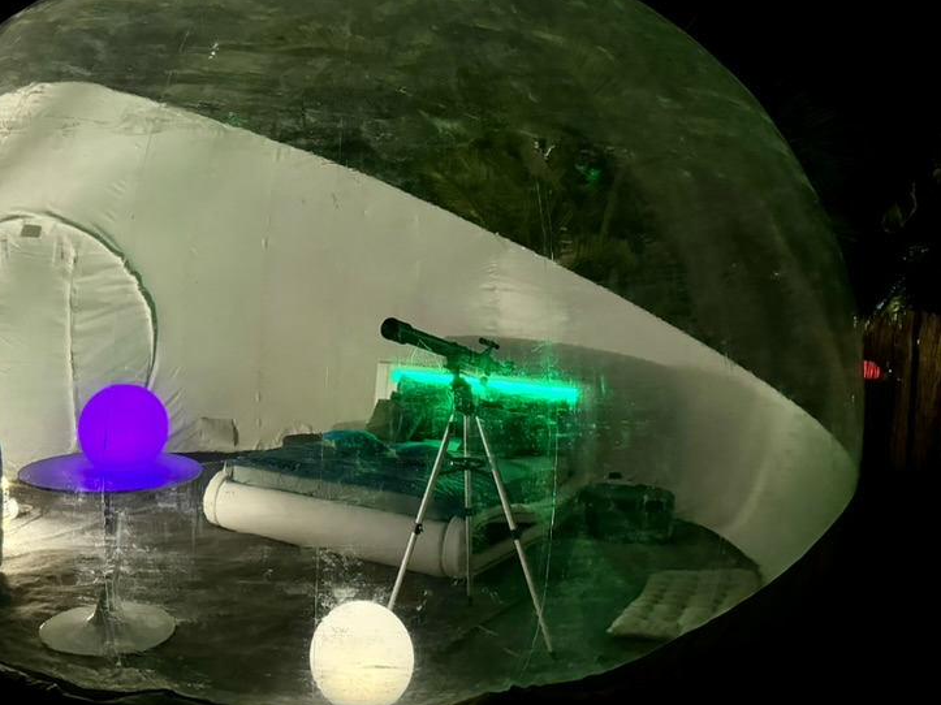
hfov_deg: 53.0
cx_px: 323
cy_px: 284
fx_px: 924
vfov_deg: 41.6
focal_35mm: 34
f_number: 1.78
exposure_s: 1/40
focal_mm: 6.76
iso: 1000
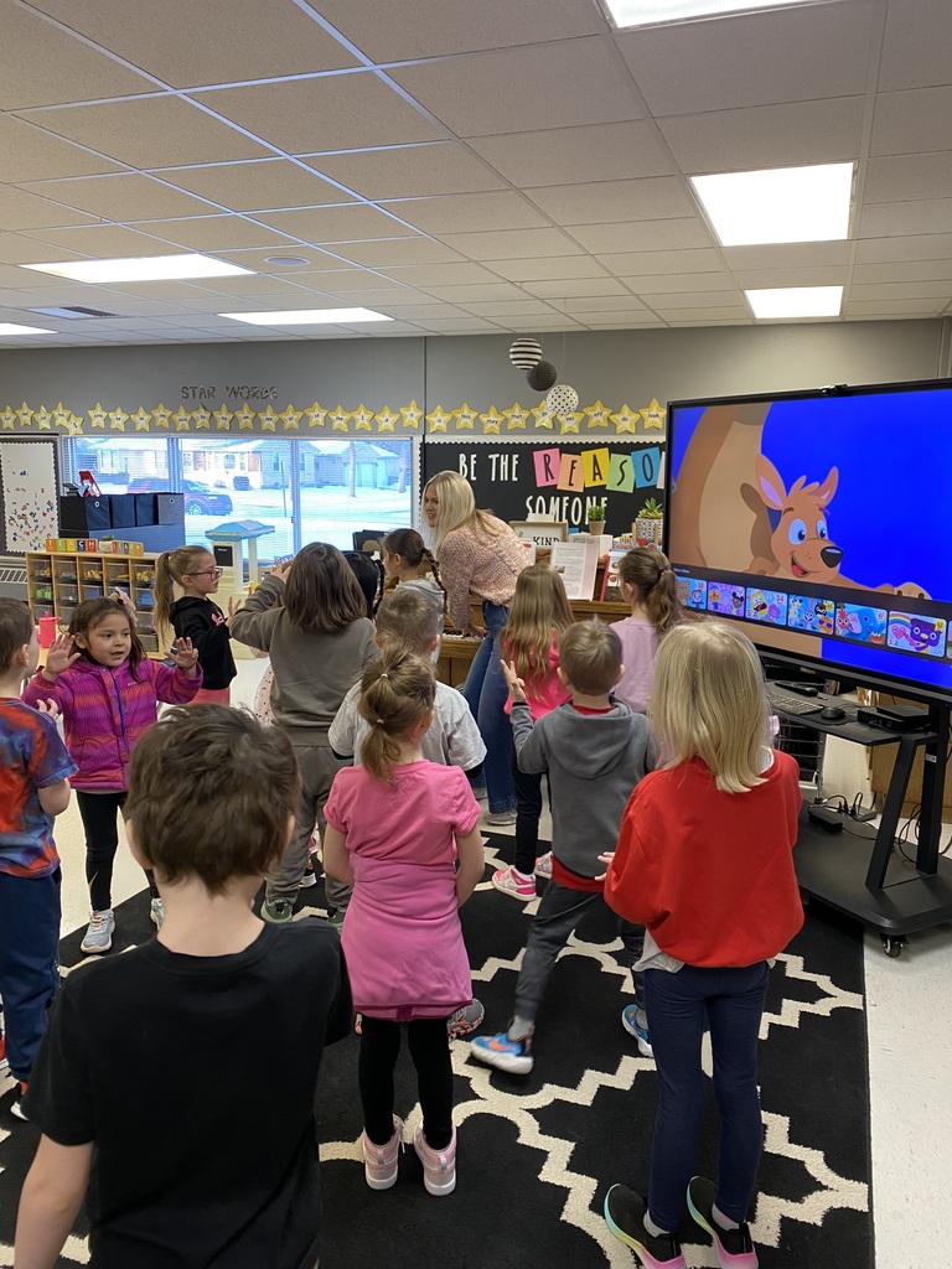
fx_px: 953
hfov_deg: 53.1
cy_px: 634
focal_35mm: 26
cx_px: 476
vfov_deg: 67.3
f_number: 1.8
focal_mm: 4.25
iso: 100
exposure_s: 1/60
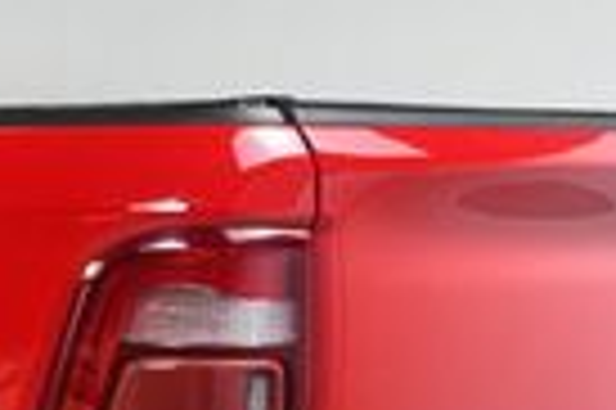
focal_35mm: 140
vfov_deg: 9.6
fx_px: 2393
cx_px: -364
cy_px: 500
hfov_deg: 13.6
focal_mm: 20
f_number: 9
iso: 100
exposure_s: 1/160
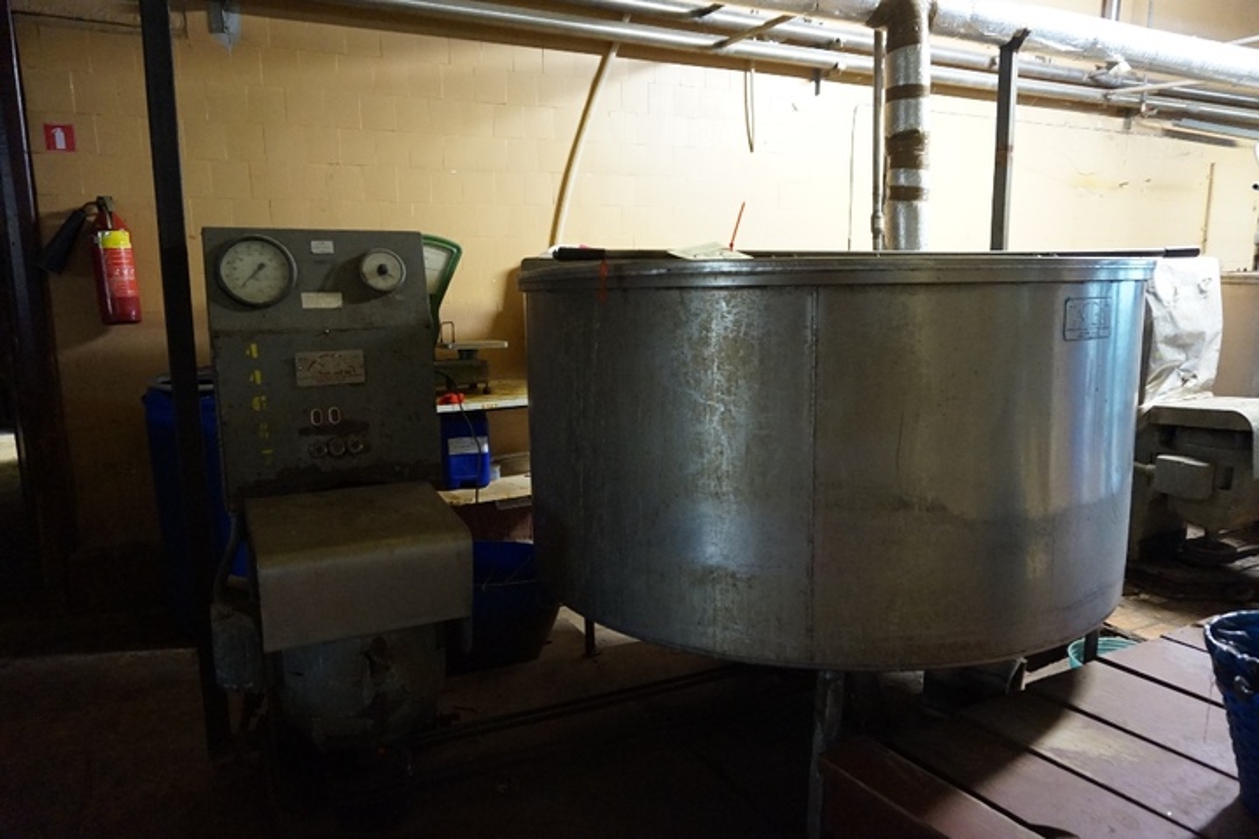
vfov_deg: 53.1
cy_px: 420
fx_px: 839
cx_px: 630
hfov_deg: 73.7
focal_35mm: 24
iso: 3200
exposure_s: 1/15
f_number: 3.5
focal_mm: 16
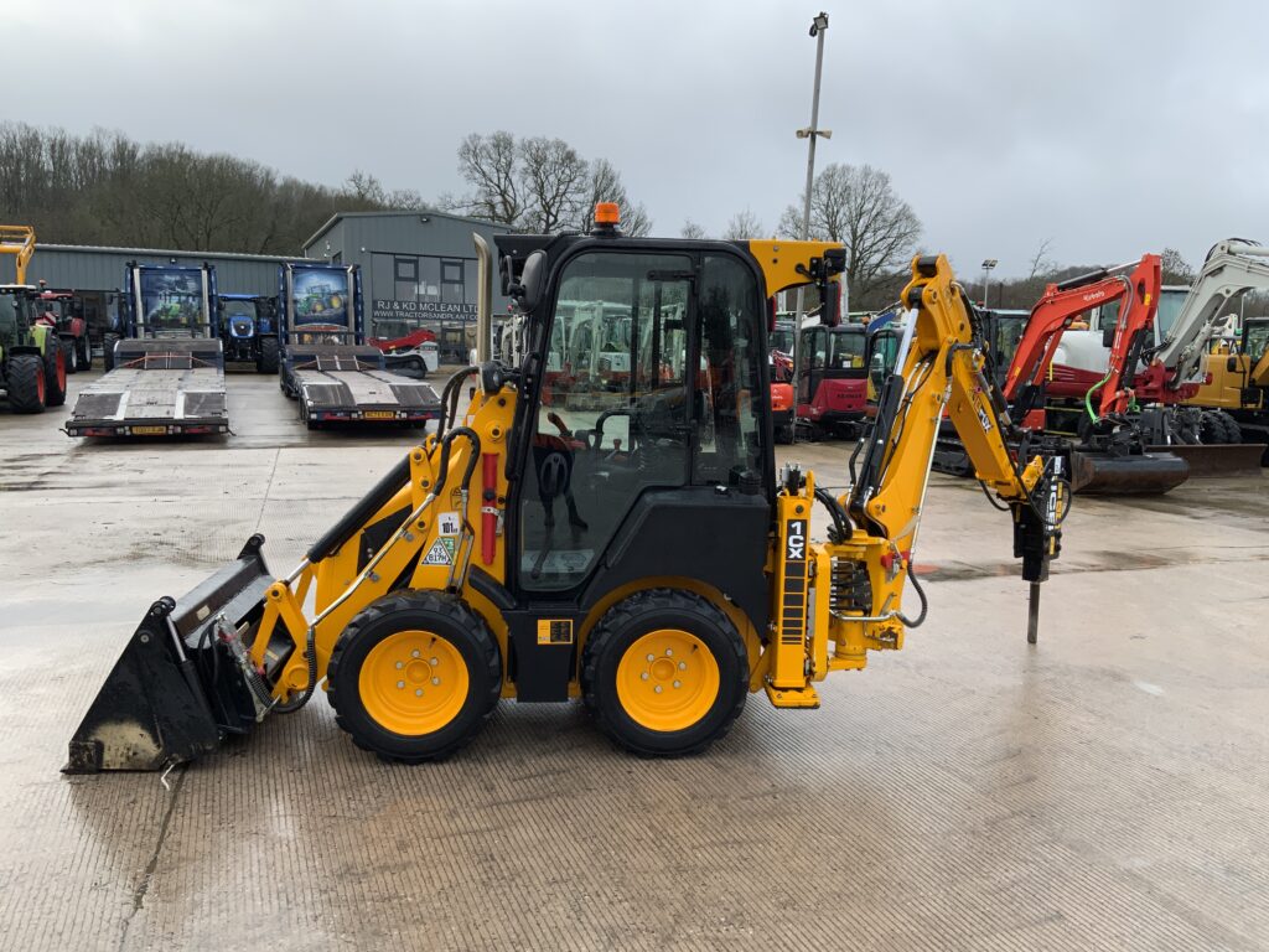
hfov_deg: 61.7
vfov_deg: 48.2
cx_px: 634
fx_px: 1063
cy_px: 476
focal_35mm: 29
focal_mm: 3
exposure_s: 1/335
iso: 16
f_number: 1.8
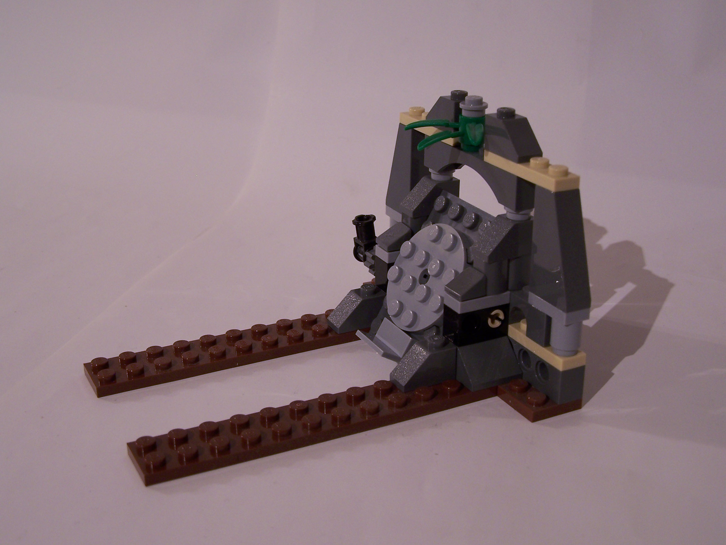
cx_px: 363
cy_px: 272
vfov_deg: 28.6
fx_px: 1070
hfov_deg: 37.5
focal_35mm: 51
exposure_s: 1/4
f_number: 3
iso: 80
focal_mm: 8.5
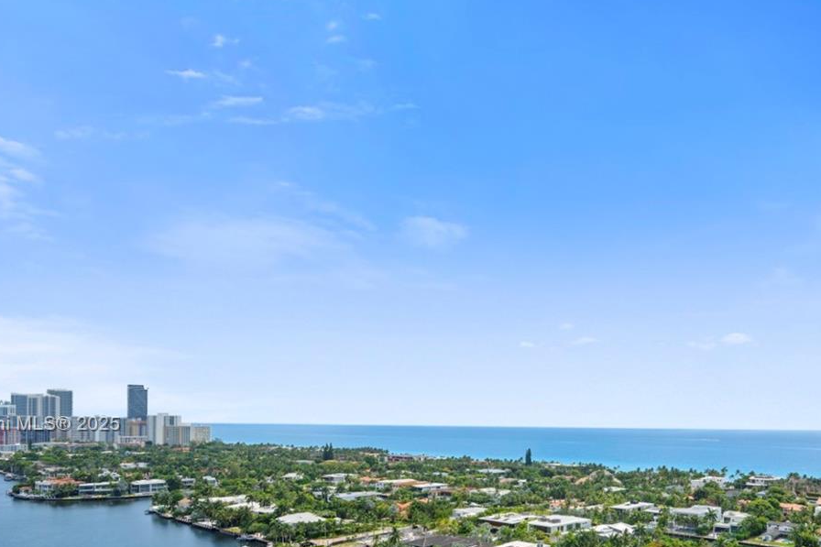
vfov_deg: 48.8
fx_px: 570
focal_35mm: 25
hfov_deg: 69.1
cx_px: 560
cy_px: 425
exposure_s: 1/80
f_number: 11
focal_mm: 14
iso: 100
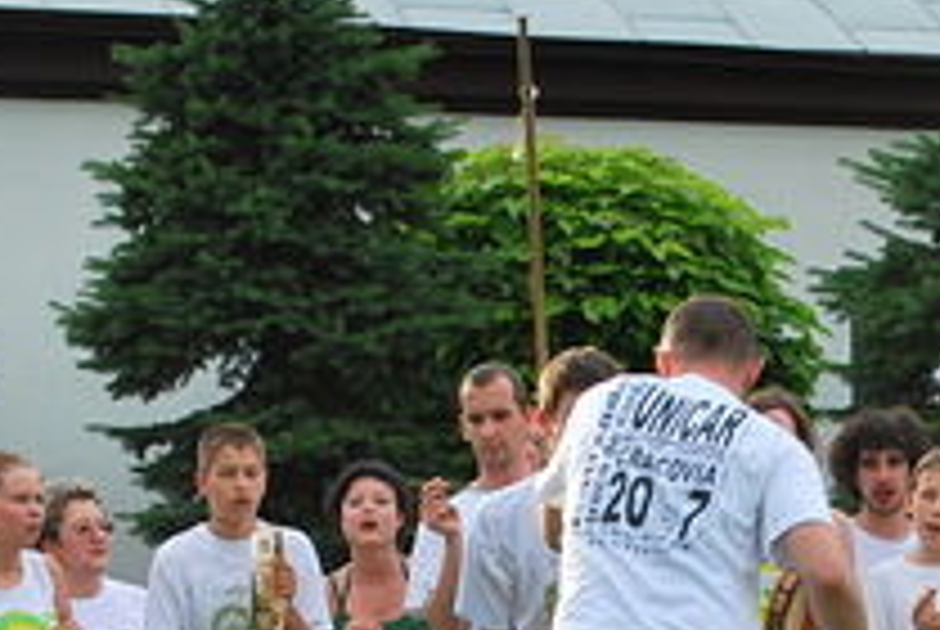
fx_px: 3818
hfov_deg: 14.0
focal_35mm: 146
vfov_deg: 9.3
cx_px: 735
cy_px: 765
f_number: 5
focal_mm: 34
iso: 100
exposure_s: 1/160
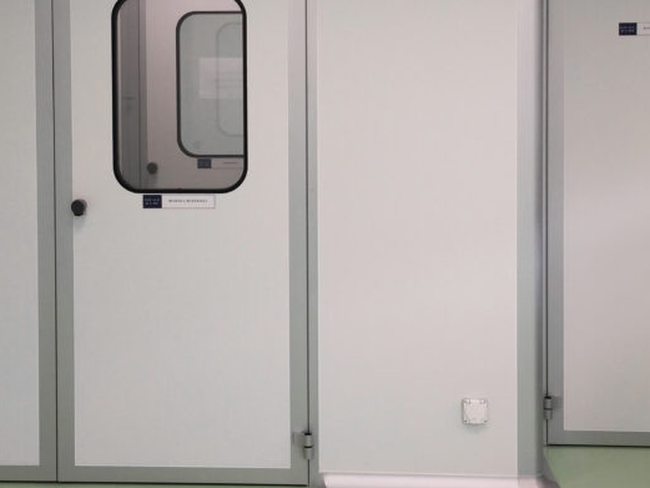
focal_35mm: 57
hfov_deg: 33.7
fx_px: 1071
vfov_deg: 25.3
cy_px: 110
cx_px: 284
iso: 32
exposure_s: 1/50
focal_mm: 4.15
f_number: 2.2
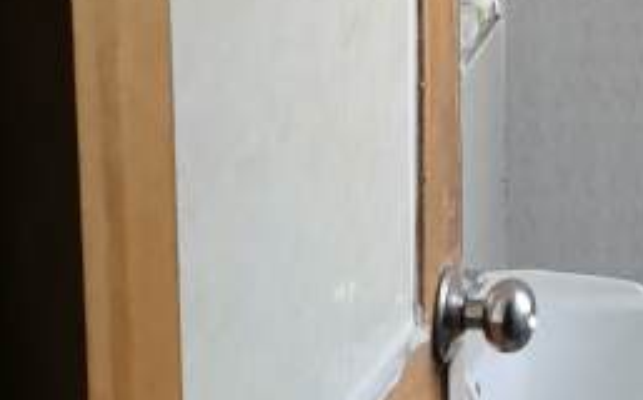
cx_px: 976
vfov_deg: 10.9
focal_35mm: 119
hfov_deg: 16.0
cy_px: -4
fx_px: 2083
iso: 400
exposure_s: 1/167
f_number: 1.9
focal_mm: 5.52
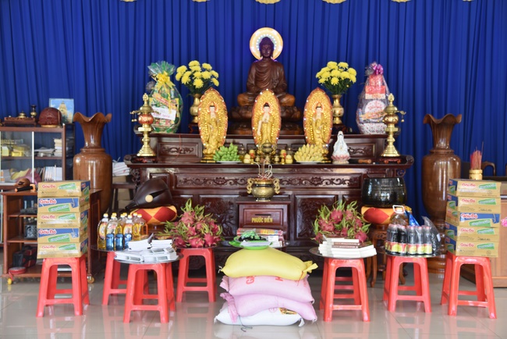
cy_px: 170
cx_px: 254
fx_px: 564
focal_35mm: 40
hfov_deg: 48.4
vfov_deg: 33.4
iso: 450
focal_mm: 40
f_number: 4
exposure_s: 1/60
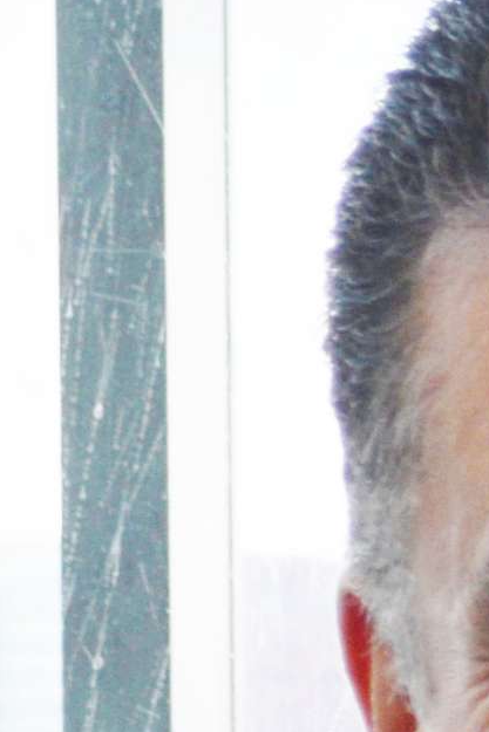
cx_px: 2155
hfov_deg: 2.8
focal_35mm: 472
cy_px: 1494
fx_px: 9611
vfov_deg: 4.3
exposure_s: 1/160
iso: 200
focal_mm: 40
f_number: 6.3
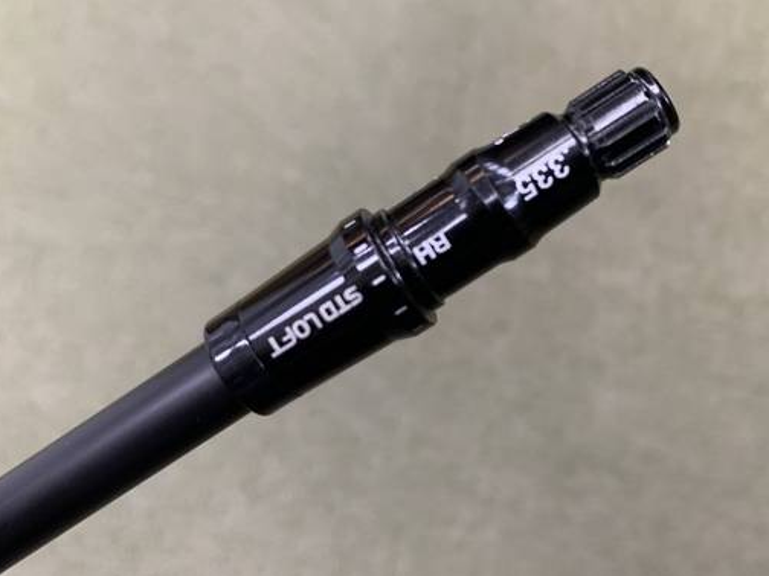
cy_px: 267
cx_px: 453
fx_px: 733
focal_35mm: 33
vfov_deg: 42.9
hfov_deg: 55.0
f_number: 1.8
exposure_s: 1/60
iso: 200
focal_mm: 4.25
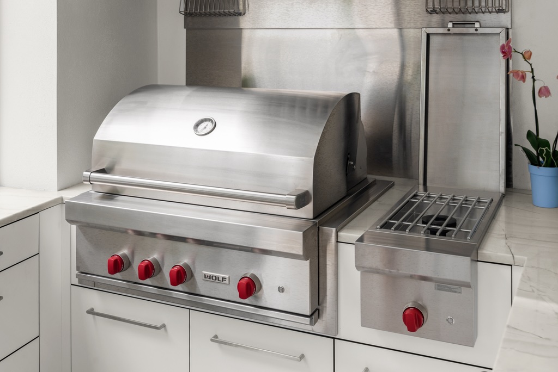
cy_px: 186
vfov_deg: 31.9
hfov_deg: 46.4
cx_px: 279
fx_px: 651
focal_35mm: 42
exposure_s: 1/125
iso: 250
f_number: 6.3
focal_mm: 42
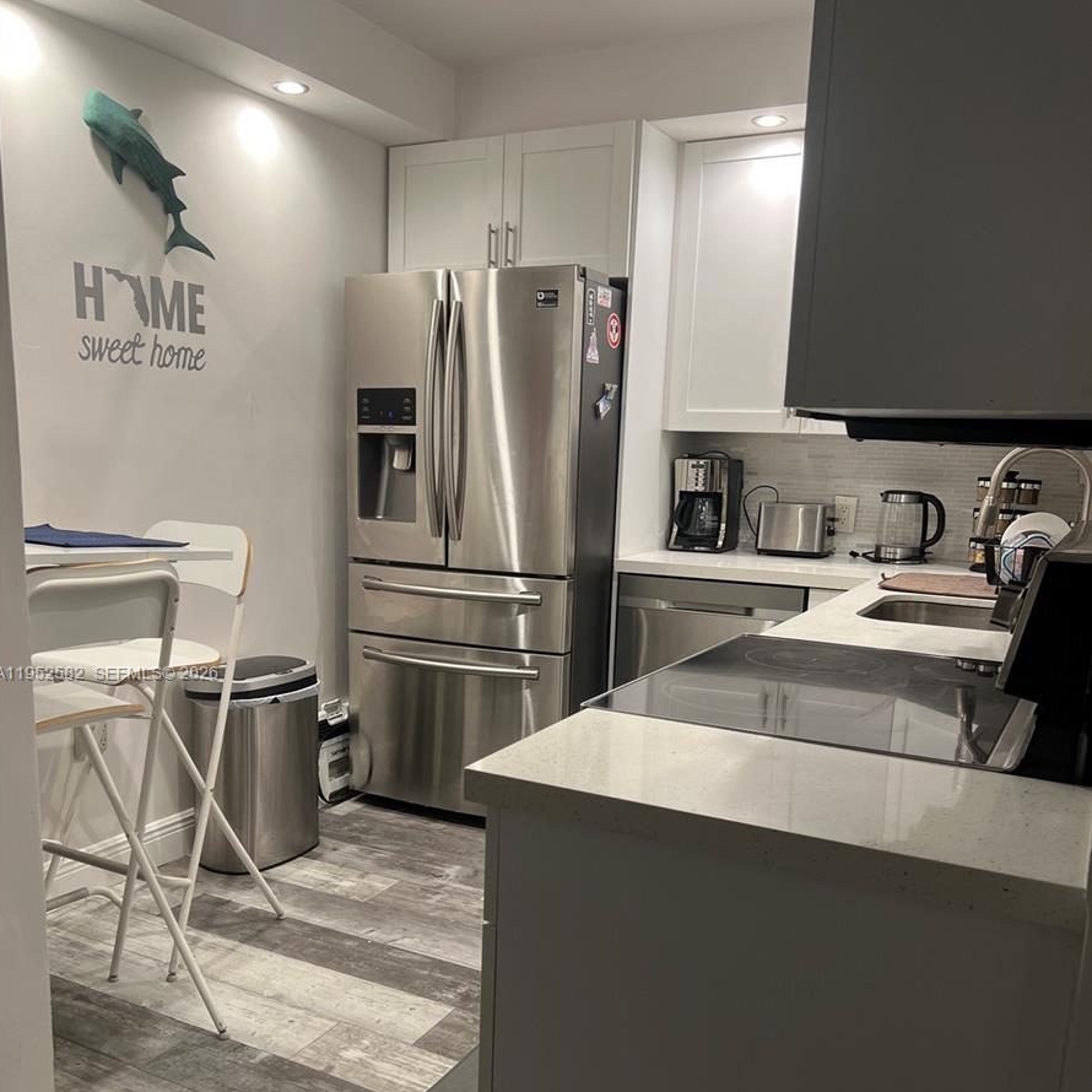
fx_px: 1106
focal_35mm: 31
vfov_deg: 52.0
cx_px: 544
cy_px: 675
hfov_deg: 52.5
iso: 80
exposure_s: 1/60
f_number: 1.5
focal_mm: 5.7
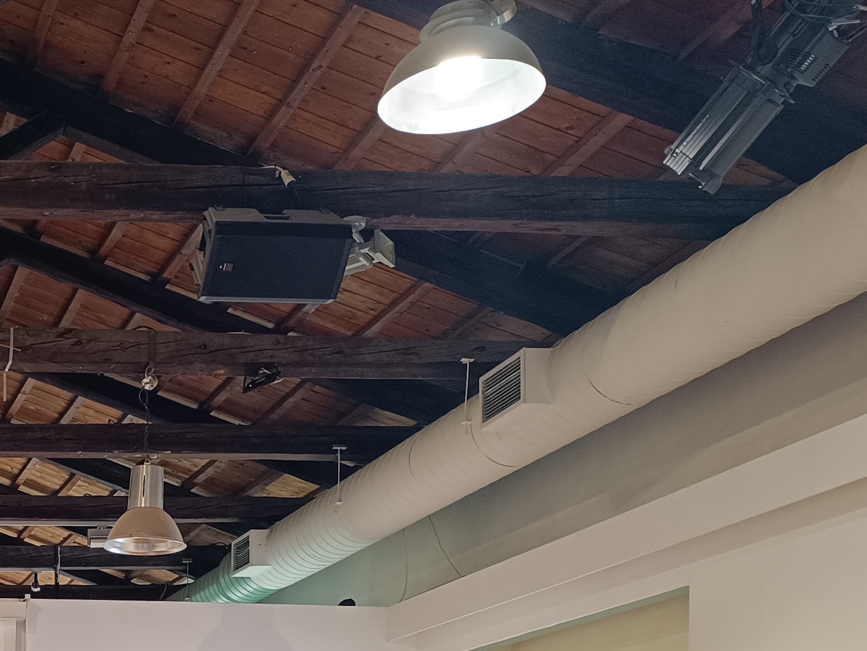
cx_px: -166
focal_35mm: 62
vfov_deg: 21.5
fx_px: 1553
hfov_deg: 27.5
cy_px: 838
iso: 978
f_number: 1.65
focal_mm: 6.14
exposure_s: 1/100
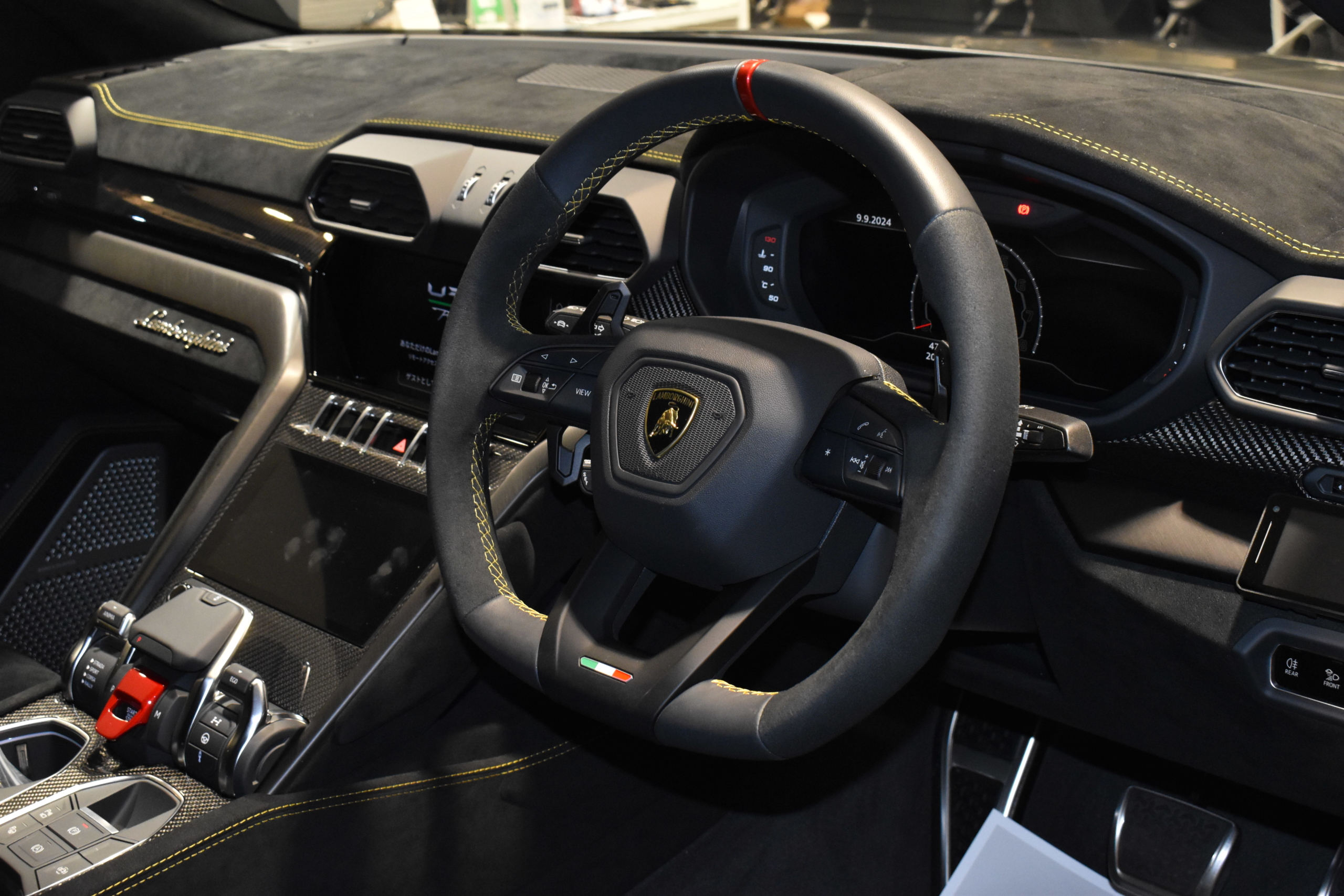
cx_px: 672
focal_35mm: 45
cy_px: 448
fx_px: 1680
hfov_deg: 43.6
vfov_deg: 29.9
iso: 2500
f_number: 8
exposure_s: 1/60
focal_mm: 30
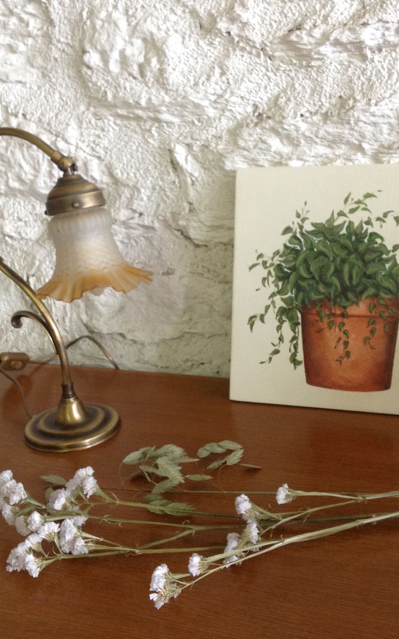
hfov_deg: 26.3
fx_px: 853
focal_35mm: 49
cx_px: 228
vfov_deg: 41.0
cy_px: 304
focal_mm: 4.28
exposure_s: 1/15
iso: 125
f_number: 2.4
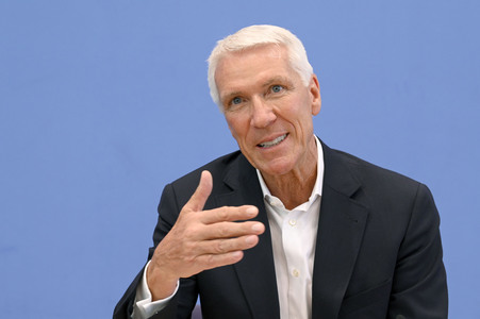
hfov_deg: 18.6
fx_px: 1466
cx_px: 240
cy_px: 160
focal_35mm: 110
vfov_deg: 12.4
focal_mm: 110
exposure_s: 1/400
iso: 3200
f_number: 6.3
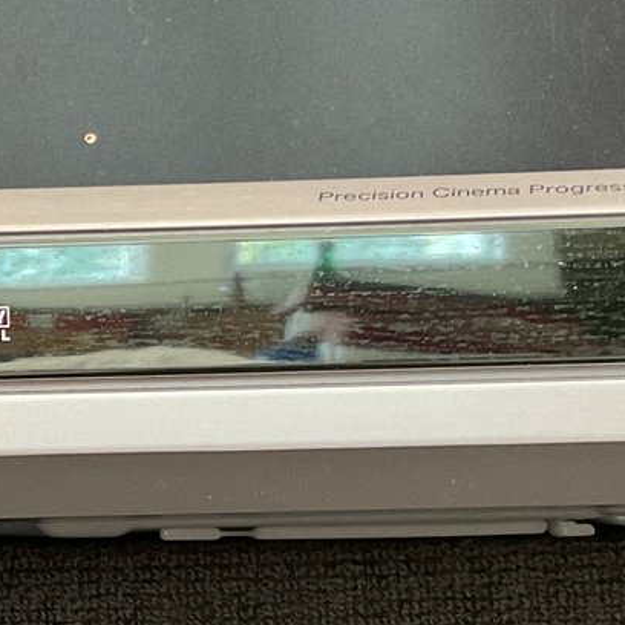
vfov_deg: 18.2
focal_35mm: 95
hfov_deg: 17.9
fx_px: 1941
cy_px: 466
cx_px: 22
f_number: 1.8
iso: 160
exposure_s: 1/60
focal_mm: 3
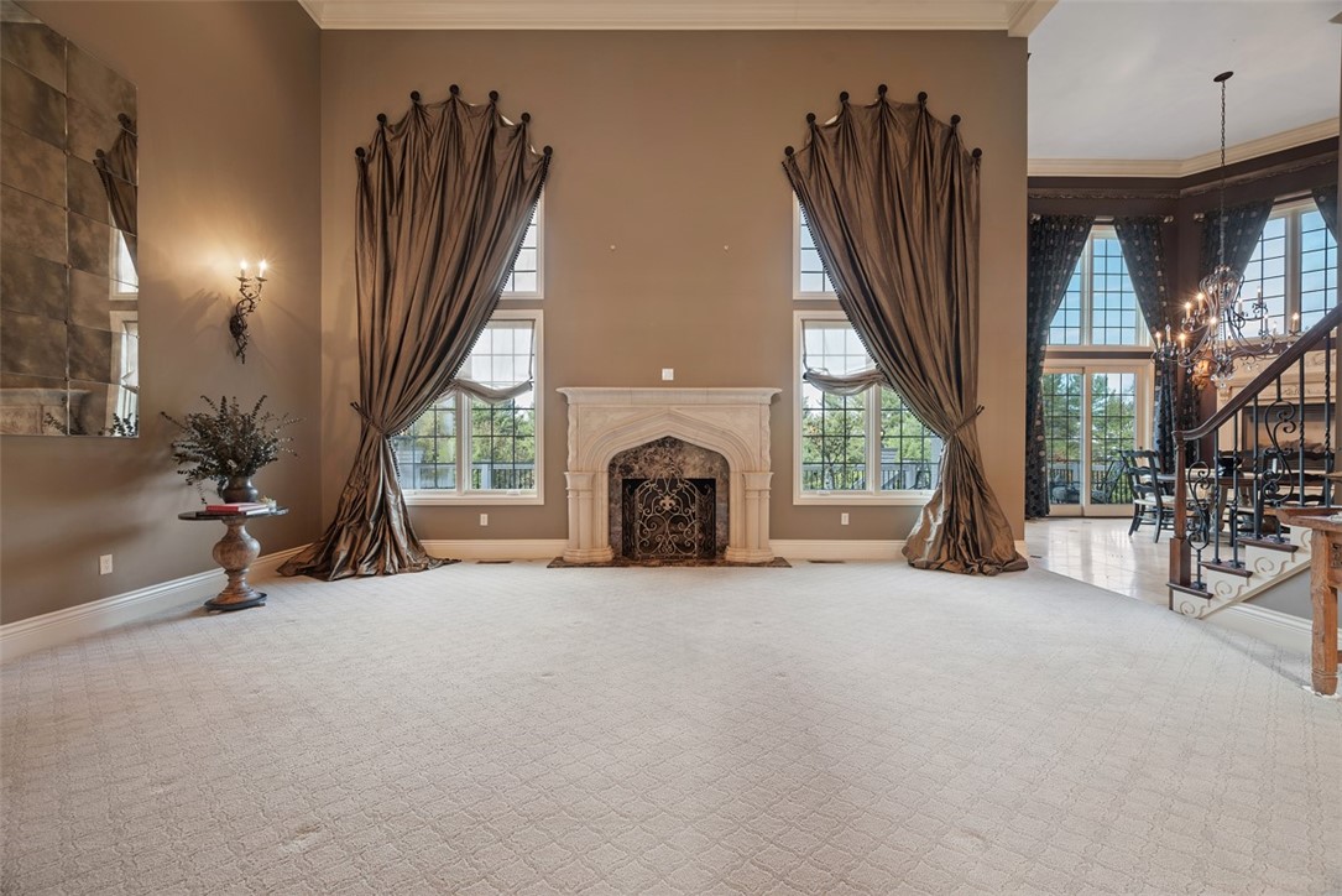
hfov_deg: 104.2
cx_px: 671
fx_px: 522
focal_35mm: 14
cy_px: 448
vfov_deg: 81.2
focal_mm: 14
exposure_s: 1/1.25
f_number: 8
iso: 400
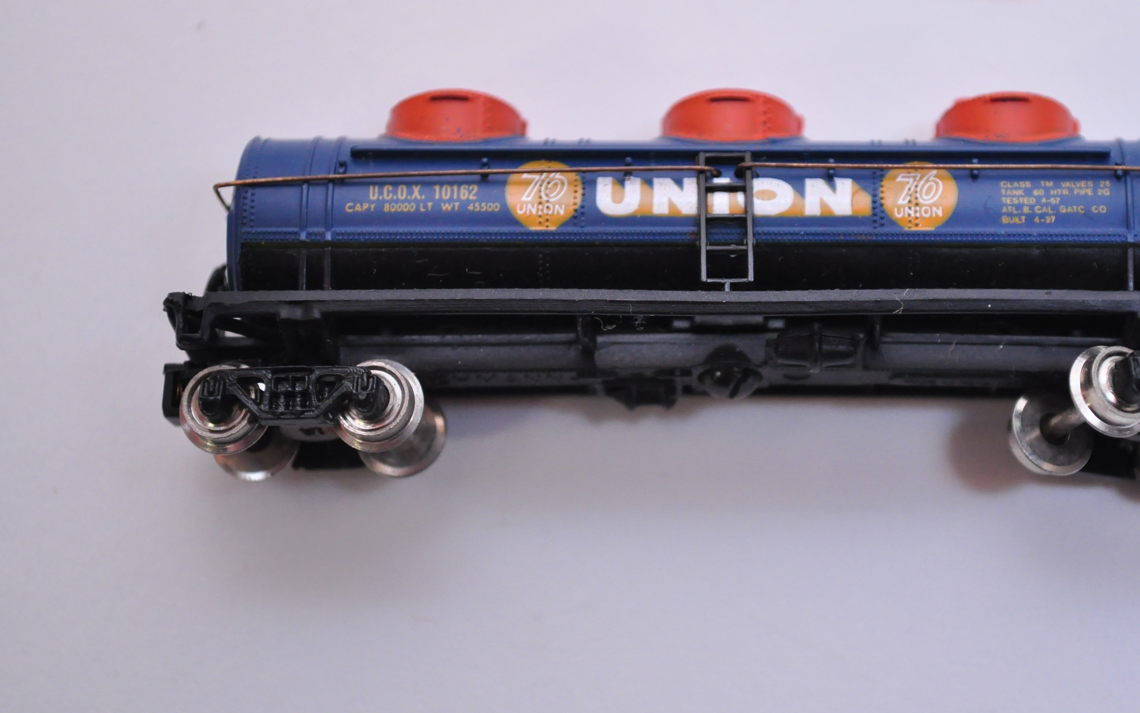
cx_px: 729
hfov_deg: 22.0
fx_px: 2920
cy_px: 311
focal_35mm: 94
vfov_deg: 13.9
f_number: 5.3
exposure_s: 1/125
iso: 1000
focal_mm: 48
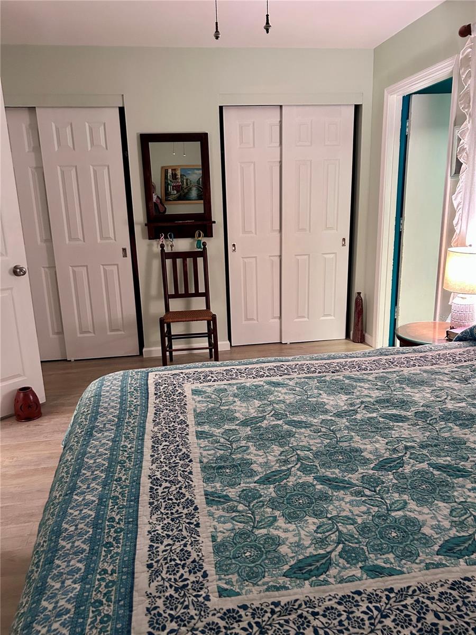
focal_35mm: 26
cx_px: 238
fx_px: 477
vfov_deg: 67.3
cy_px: 318
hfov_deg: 53.1
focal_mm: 5.7
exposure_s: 1/40
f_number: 1.5
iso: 400
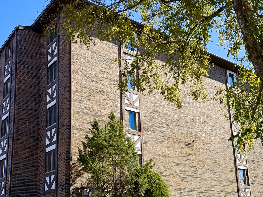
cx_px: 102
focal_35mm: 43
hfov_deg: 43.6
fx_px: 327
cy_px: 143
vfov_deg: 33.1
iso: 100
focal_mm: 6.76
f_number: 1.78
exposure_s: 1/2801
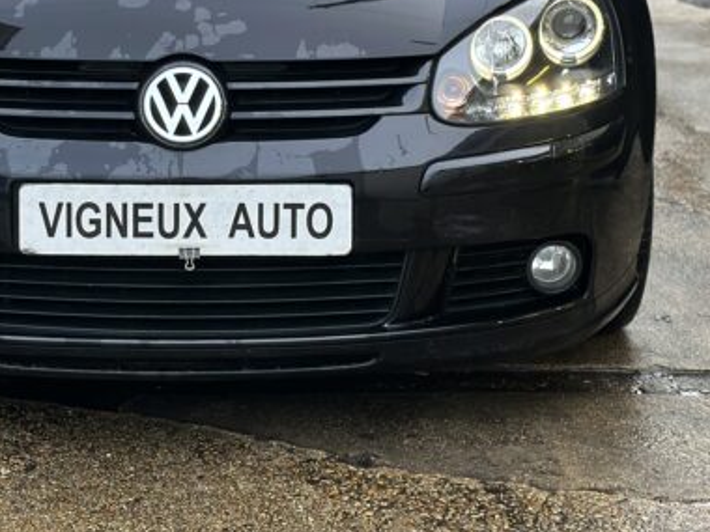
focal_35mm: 101
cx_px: 235
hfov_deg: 19.4
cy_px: 52
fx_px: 2072
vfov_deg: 14.5
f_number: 1.78
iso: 100
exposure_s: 1/50
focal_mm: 6.86
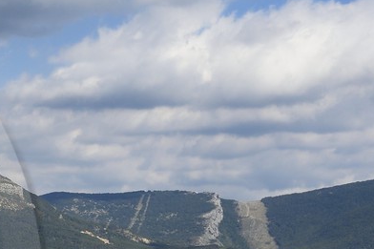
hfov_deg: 12.0
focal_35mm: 155
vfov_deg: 8.7
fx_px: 1610
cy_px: 306
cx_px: -349
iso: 200
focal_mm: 38
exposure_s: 1/200
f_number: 14
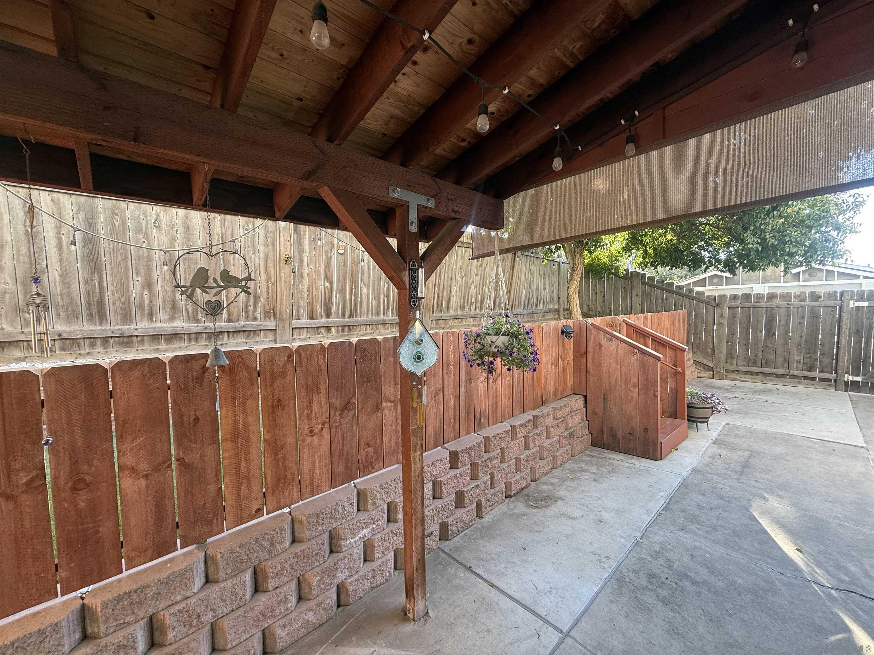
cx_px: 437
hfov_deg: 102.1
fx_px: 353
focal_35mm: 14
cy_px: 328
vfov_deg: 85.7
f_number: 2.2
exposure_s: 1/99
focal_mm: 2.22
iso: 125
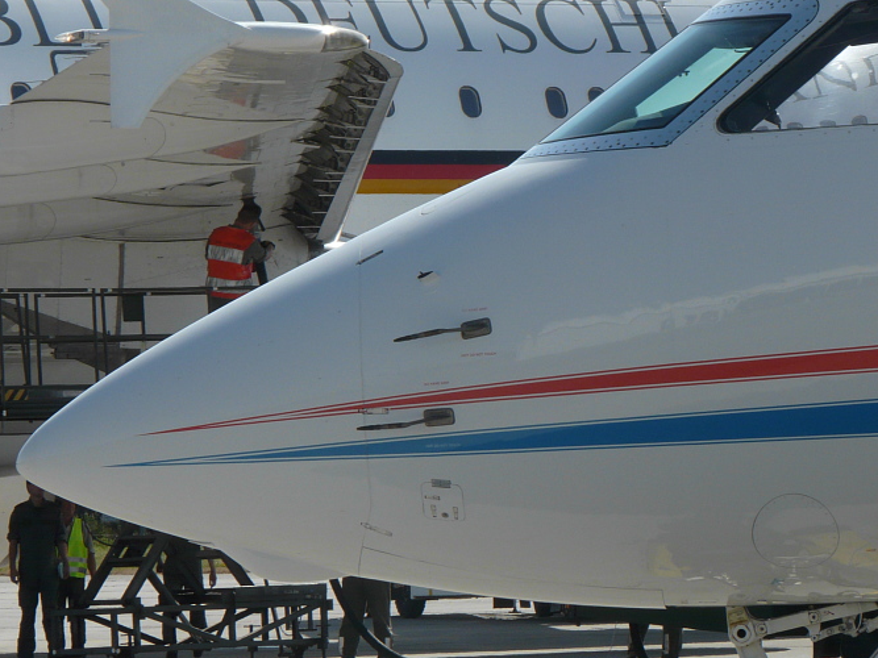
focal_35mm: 341
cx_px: 553
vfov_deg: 4.4
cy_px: 243
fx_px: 8648
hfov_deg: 5.8
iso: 100
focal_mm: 36.5
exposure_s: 1/400
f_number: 6.3
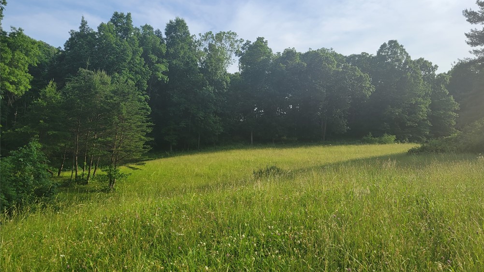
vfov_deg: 40.1
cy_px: 116
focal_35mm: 29
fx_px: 372
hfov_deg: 66.0
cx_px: 247
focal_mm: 5.4
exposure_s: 1/1904
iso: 40
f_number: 1.8
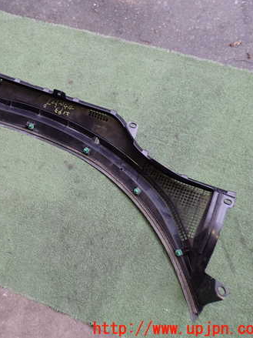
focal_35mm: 41
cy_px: 166
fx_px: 400
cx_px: 36
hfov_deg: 33.6
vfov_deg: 45.8
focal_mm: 5.4
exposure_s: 1/50
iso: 200
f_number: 2.3
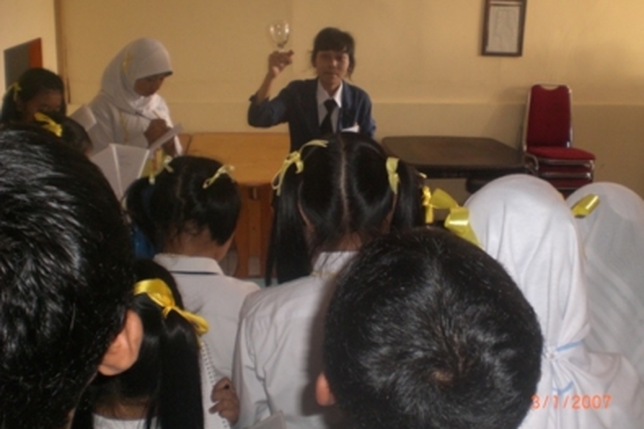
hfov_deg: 48.5
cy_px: 207
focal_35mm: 40
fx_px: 715
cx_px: 324
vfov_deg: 33.4
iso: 200
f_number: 3.1
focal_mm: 6.3
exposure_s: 1/60
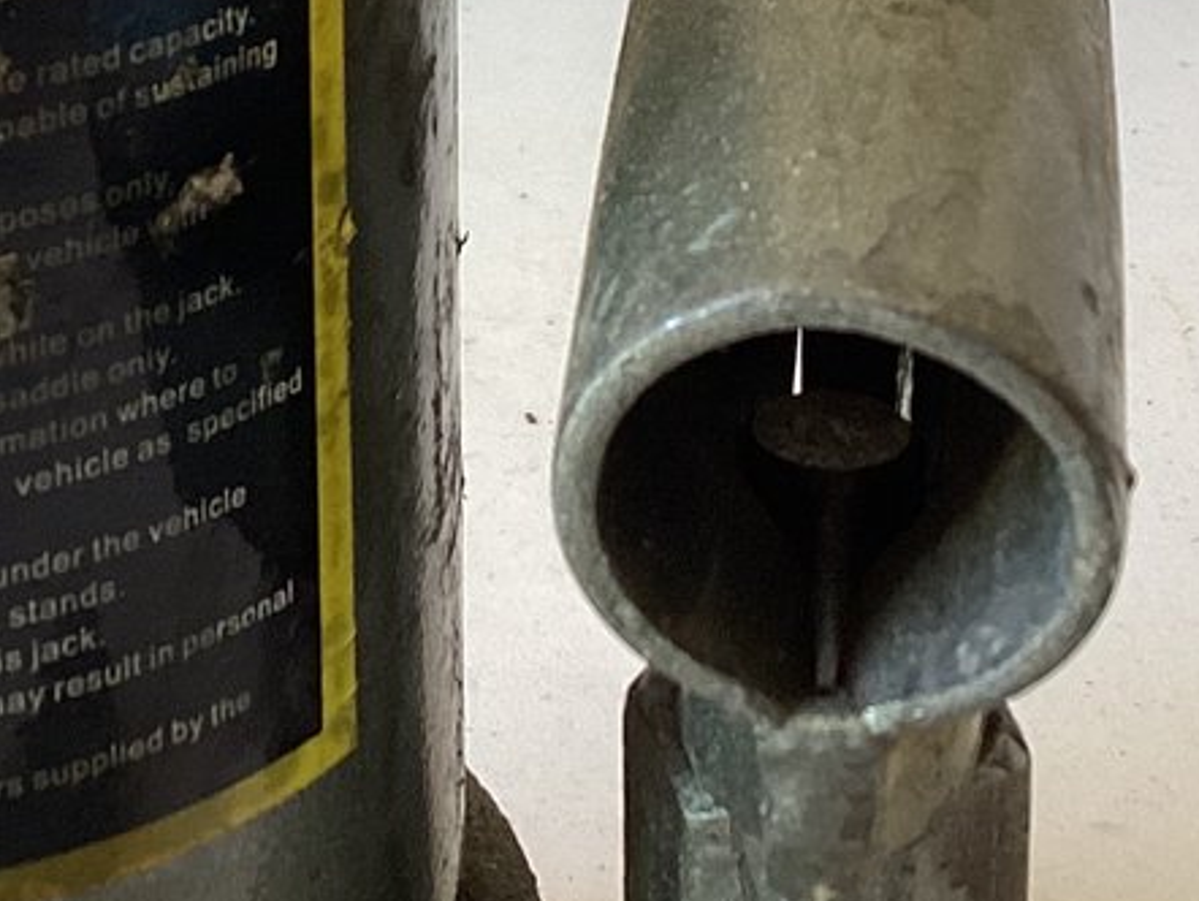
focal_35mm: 106
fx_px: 3674
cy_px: -319
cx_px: 140
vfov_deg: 13.4
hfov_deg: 18.3
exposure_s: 1/60
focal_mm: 3.3
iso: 80
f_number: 2.4
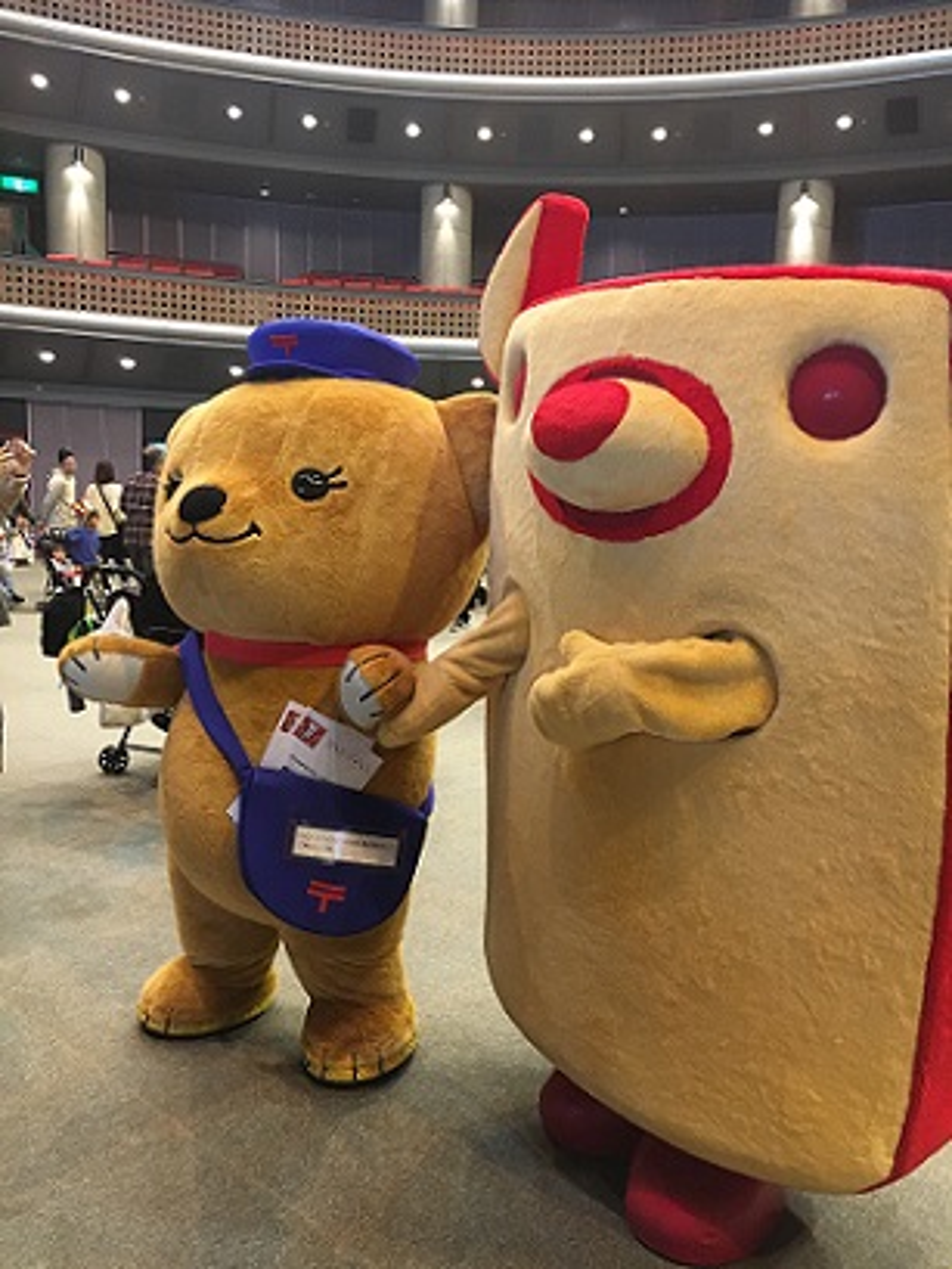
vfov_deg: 61.6
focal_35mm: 29
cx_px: 476
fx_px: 1063
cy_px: 634
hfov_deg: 48.3
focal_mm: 4.15
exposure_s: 1/30
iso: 160
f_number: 2.2
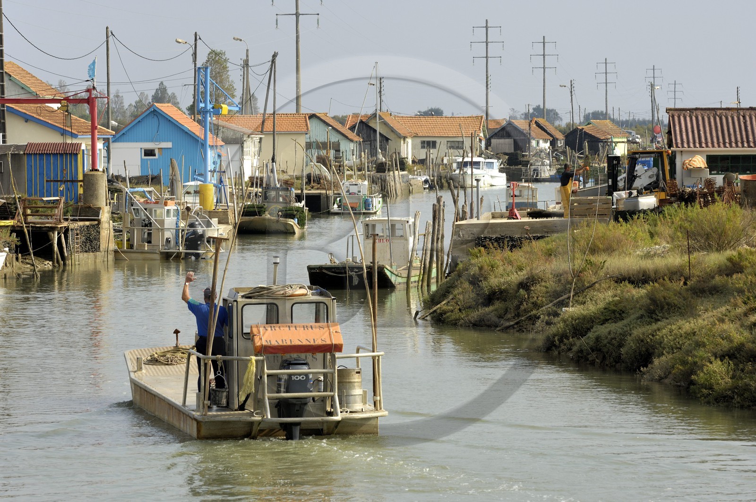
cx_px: 378
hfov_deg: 11.0
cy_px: 251
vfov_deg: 7.3
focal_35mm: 188
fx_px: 3932
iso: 100
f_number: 8
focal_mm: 125
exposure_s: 1/160
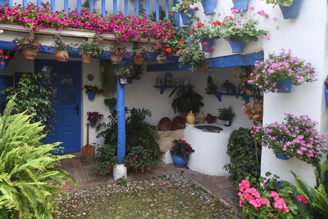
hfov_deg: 83.0
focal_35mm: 20
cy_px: 84
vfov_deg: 61.3
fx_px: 182
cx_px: 133
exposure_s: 1/320
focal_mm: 14
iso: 400
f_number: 4
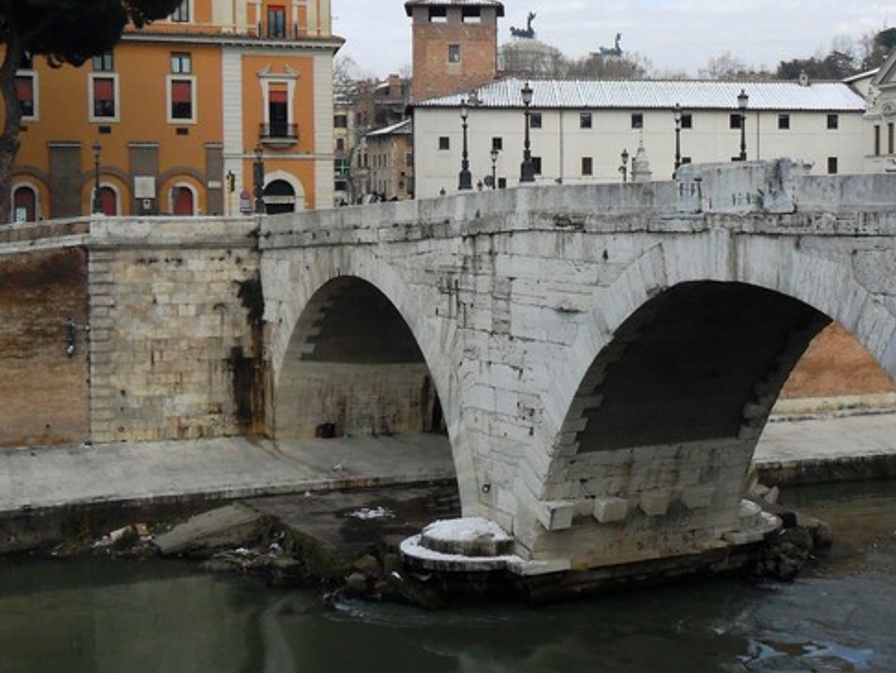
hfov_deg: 31.1
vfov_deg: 24.0
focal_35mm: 61
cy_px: 277
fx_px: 1579
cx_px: 682
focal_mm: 6.6
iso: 100
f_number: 4
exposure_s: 1/500
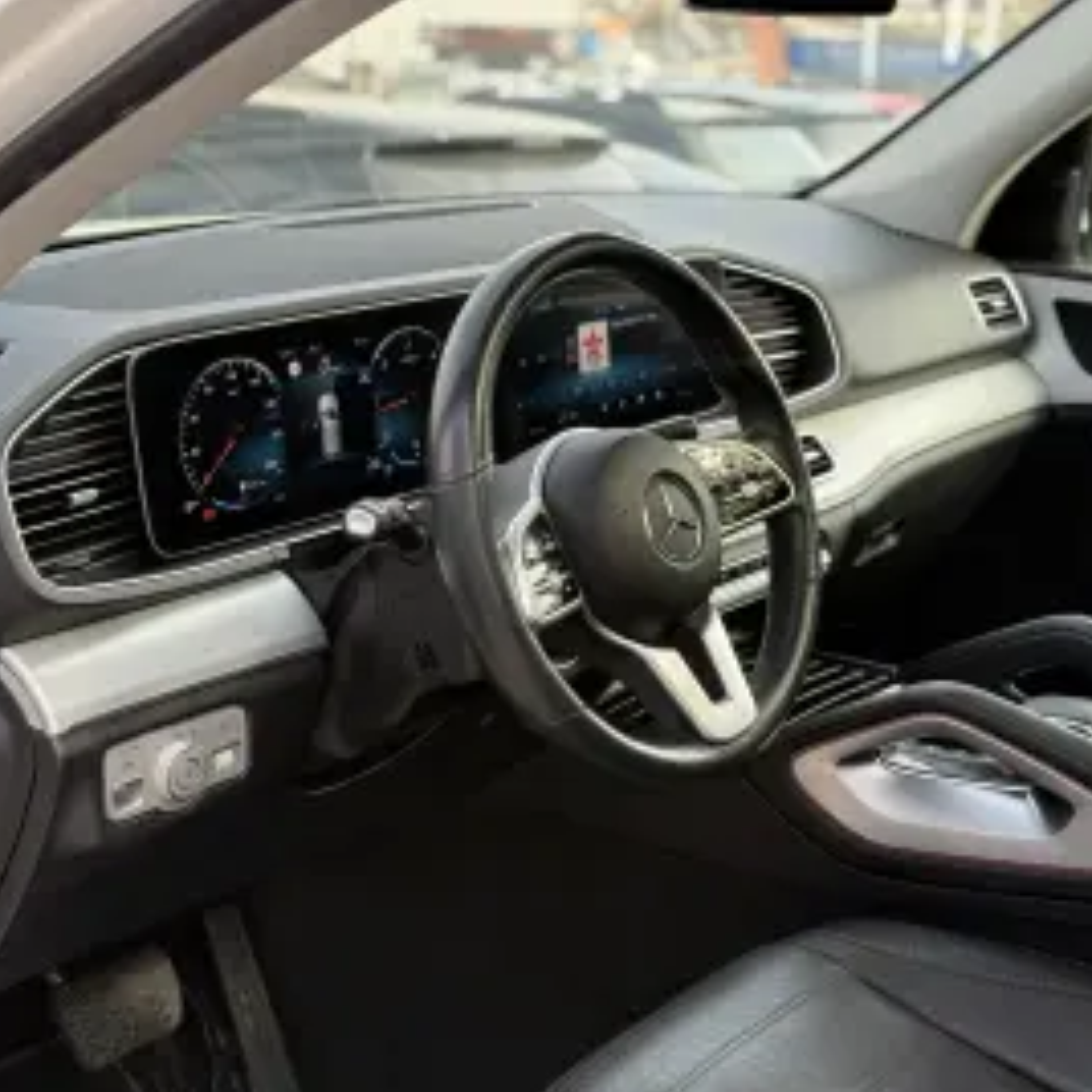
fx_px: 2034
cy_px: 546
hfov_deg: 30.0
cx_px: 579
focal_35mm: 57
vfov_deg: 30.0
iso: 100
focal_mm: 6.76
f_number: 1.78
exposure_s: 1/314
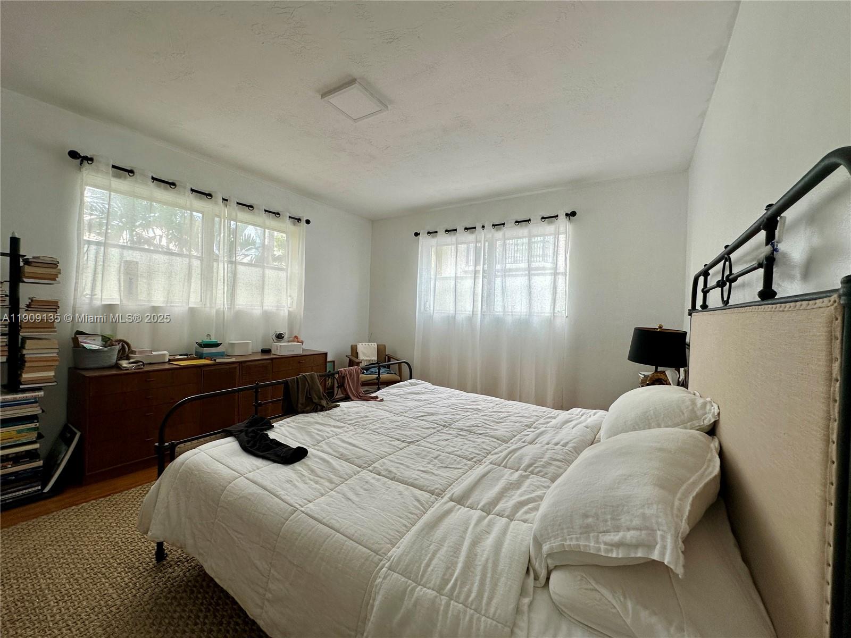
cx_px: 426
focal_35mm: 14
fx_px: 344
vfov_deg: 85.7
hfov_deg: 102.1
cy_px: 319
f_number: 2.2
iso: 80
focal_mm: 2.22
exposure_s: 1/99
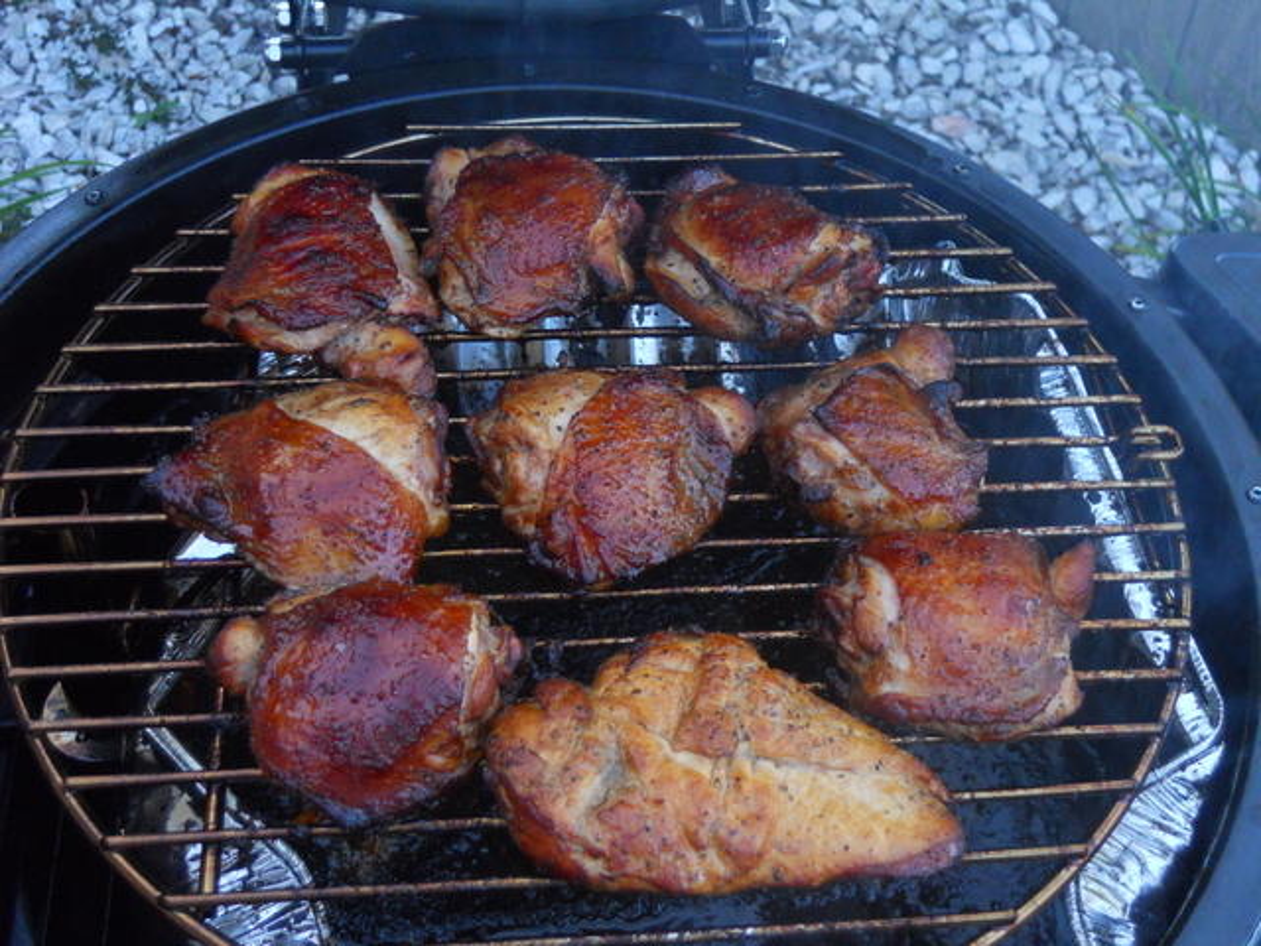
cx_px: 630
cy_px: 473
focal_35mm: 46
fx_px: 1676
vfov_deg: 31.5
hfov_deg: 41.2
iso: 400
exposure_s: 1/125
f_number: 3.4
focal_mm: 8.3
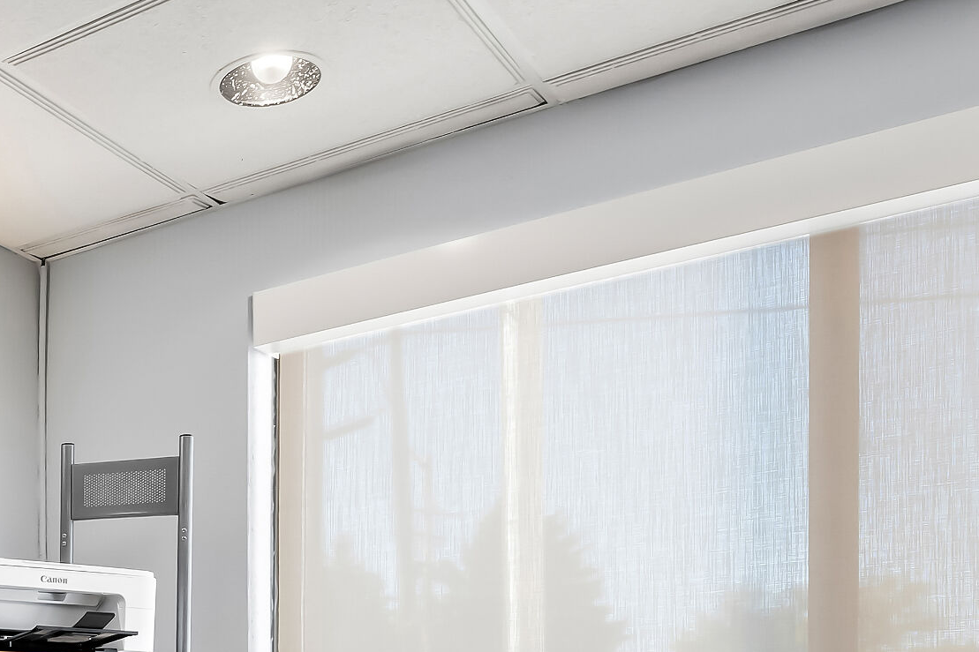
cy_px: 797
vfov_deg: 25.9
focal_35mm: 46
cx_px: -77
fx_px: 1251
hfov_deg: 36.7
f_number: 8
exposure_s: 1/200
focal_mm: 8
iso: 200
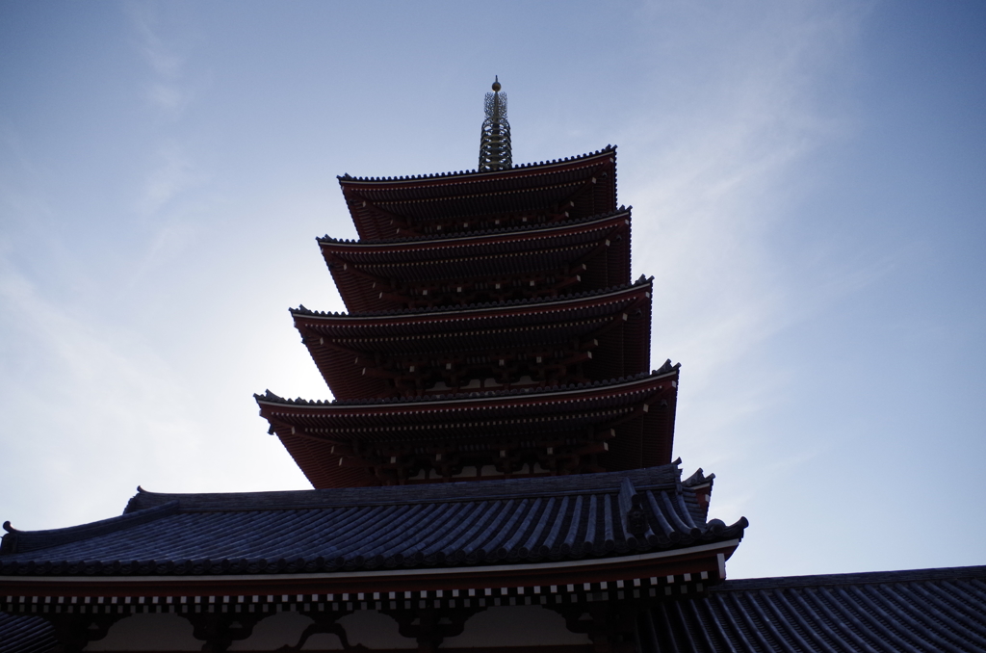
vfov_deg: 47.7
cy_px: 326
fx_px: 738
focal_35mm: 27
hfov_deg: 67.5
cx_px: 493
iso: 800
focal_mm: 18
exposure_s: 1/5000
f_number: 5
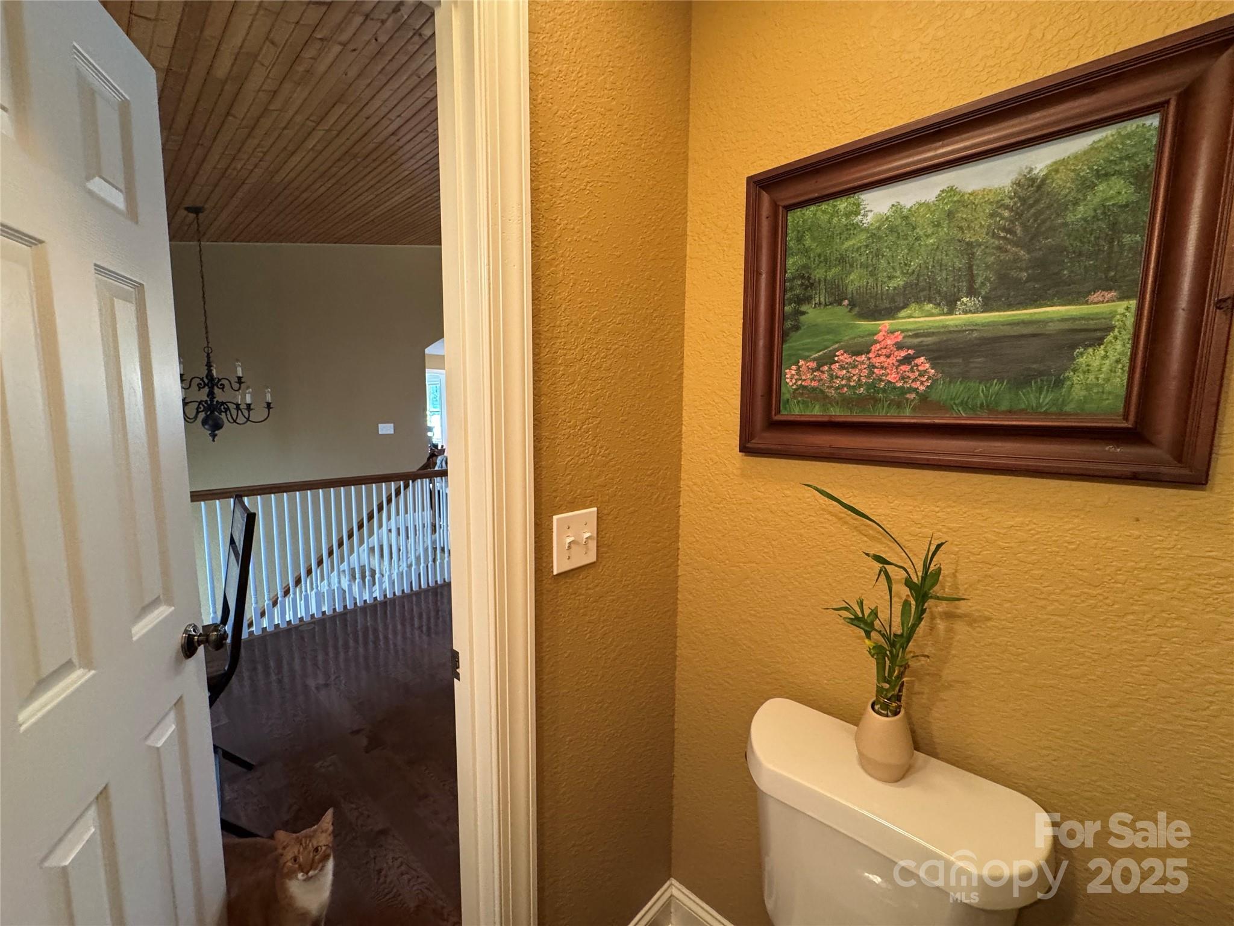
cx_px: 617
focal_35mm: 14
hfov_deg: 102.1
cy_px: 463
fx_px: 499
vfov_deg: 85.7
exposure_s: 1/60
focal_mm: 2.22
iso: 400
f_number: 2.2
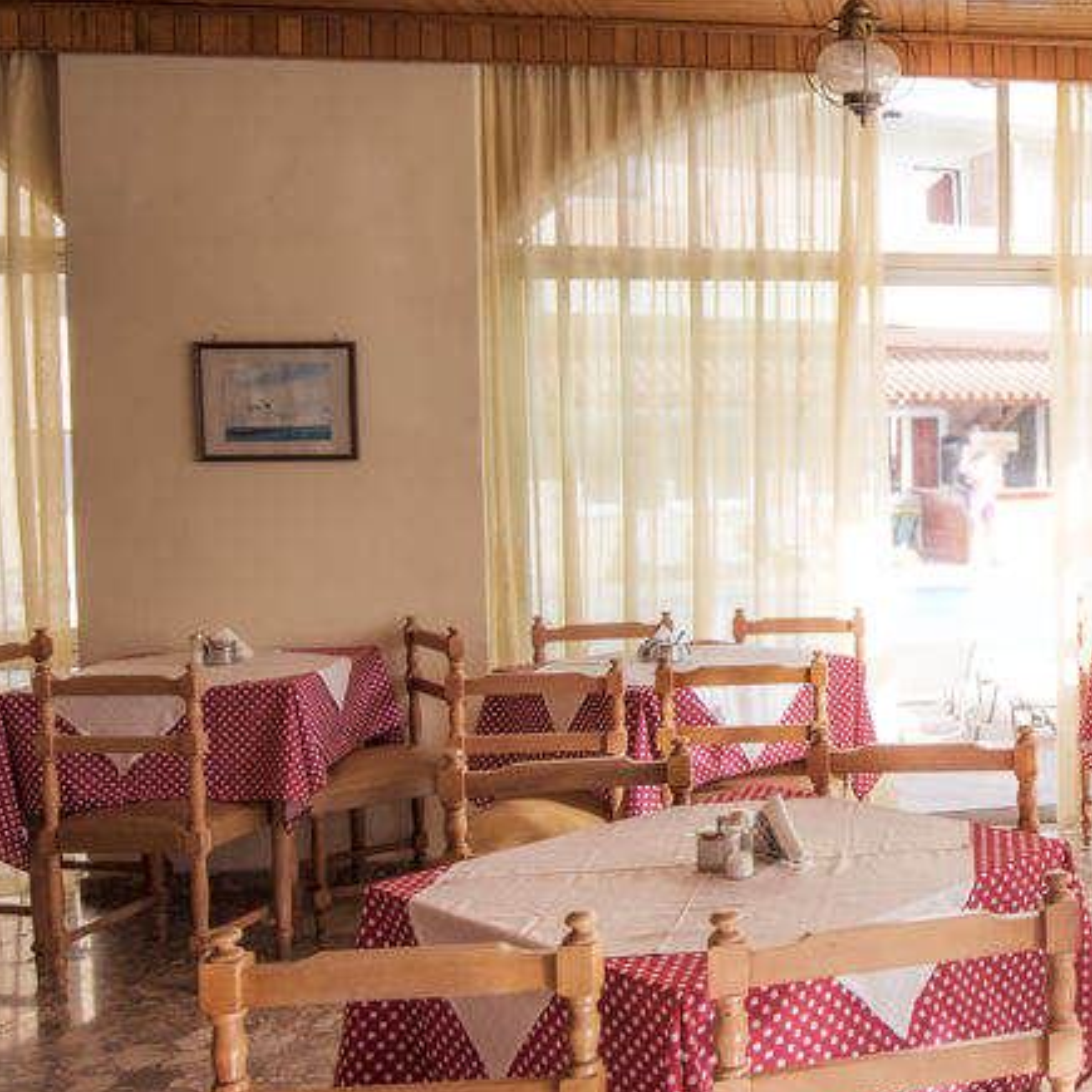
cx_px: 1137
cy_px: 492
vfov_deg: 41.8
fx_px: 1428
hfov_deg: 36.7
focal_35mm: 40
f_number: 4
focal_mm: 20
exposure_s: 1/800
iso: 500
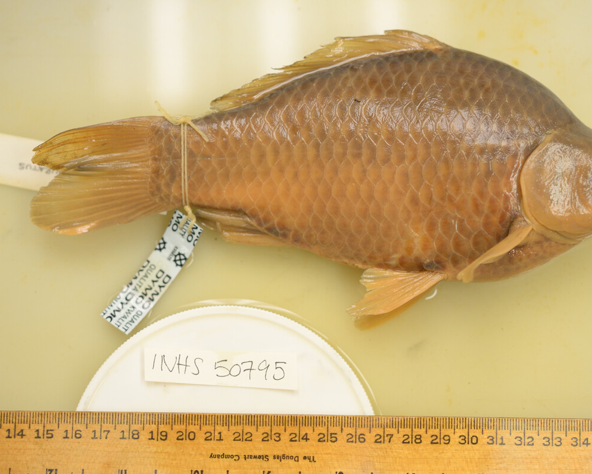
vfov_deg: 22.5
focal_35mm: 68
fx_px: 1191
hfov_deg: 27.9
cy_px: 238
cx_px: 350
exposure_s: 1/200
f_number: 3.5
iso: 800
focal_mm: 60
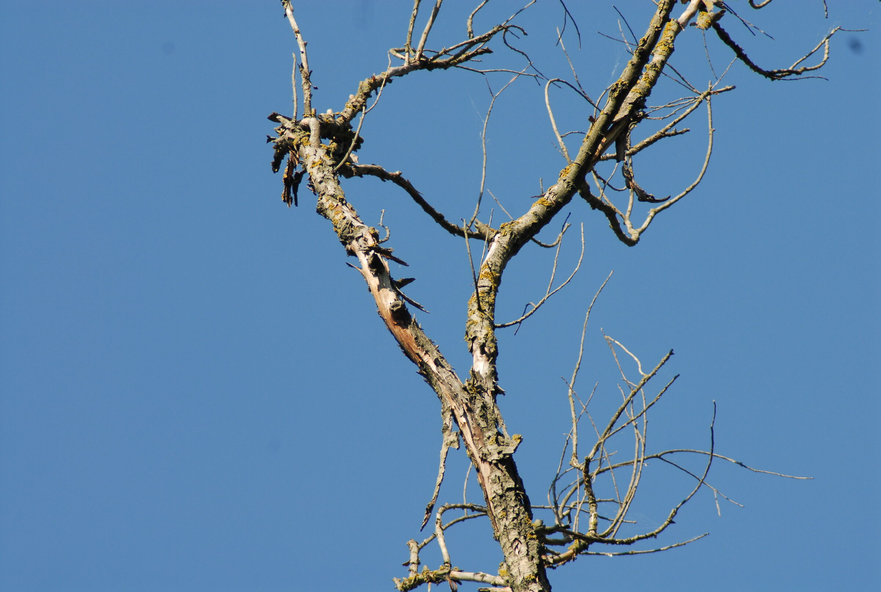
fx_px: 11035
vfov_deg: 3.1
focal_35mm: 450
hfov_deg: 4.6
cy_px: 296
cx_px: 440
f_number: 9
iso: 200
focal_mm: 300
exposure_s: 1/320
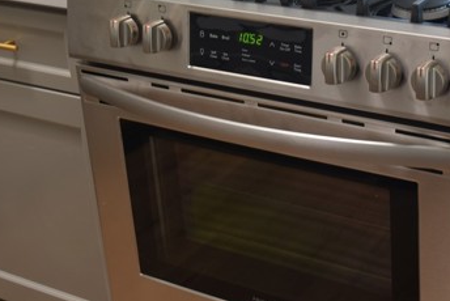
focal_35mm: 81
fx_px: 1012
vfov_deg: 16.8
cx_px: 275
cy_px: 87
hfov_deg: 25.0
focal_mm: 29
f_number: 5.6
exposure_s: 1/6
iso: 100
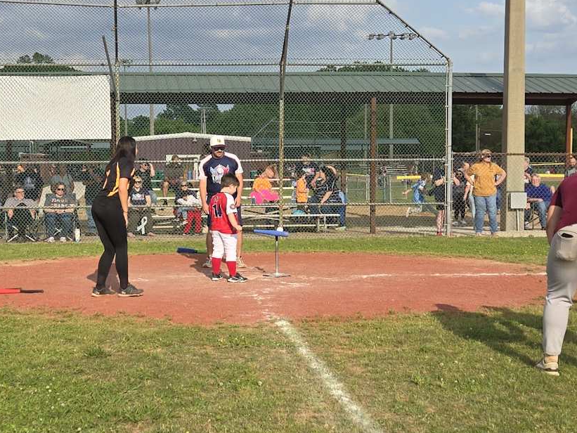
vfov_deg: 49.8
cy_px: 215
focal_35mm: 28
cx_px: 242
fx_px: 467
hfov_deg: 63.1
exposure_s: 1/1834
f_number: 1.8
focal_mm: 5.4
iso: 25
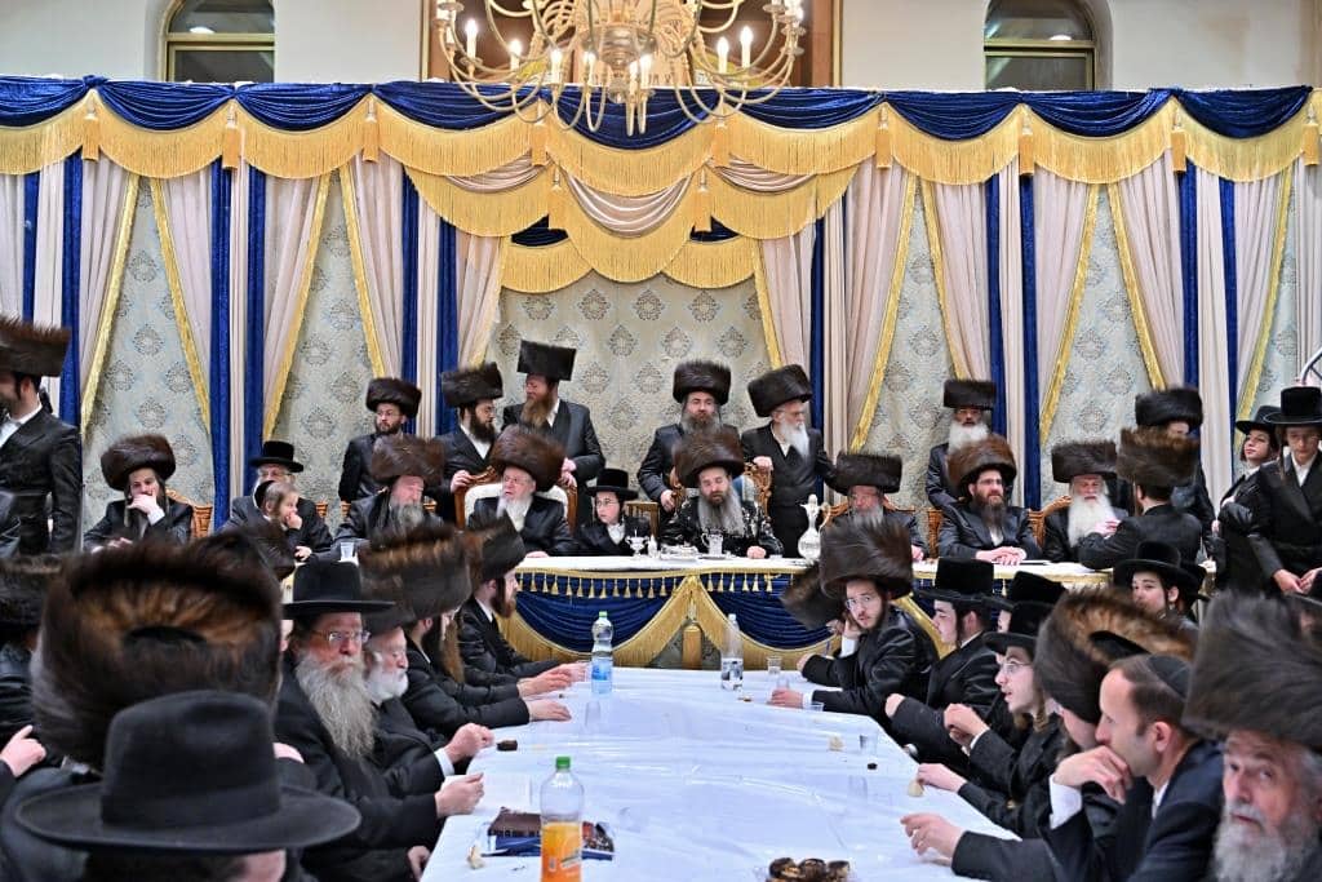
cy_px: 441
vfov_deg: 38.9
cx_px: 661
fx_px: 1249
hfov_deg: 55.8
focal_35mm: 34
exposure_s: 1/200
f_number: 4
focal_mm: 34
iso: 1250
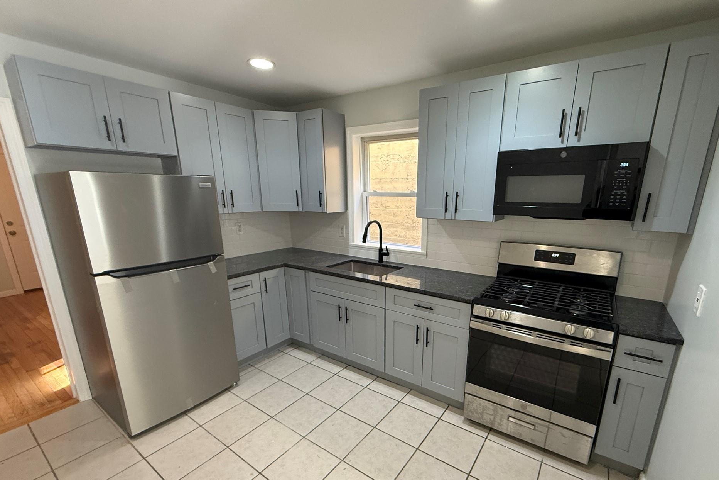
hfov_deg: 96.6
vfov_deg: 73.3
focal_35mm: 16
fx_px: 320
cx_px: 386
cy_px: 276
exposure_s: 1/60
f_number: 2.2
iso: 400
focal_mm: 2.22
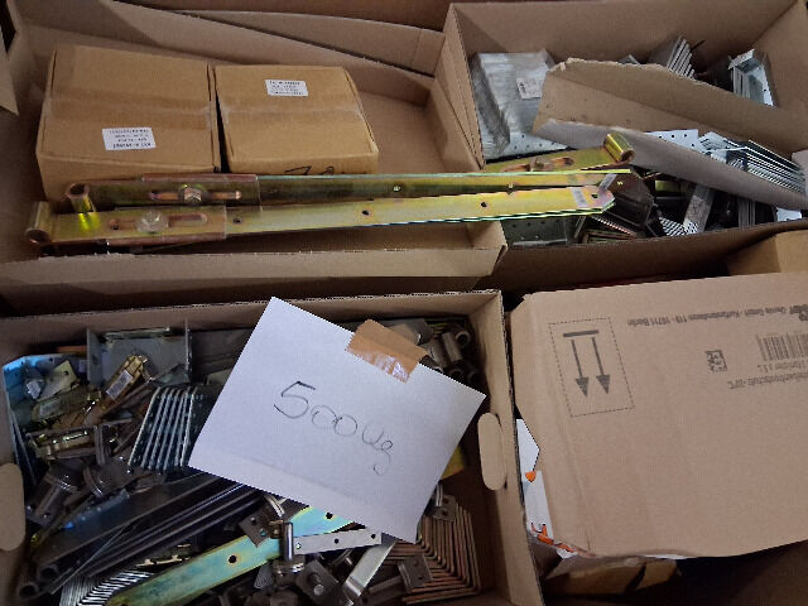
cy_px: 303
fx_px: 607
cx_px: 404
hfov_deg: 67.3
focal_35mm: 26
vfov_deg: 53.1
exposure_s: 1/25
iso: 1000
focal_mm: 3.98
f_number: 1.8
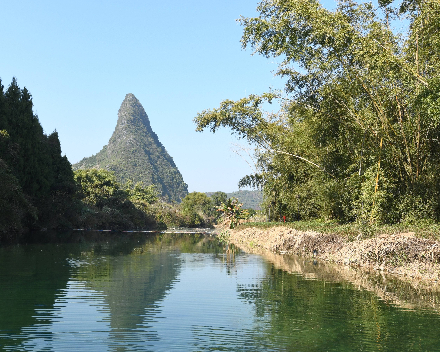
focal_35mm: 38
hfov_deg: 47.7
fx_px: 495
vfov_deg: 39.2
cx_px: 179
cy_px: 178
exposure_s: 1/640
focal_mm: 22
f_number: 8
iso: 400
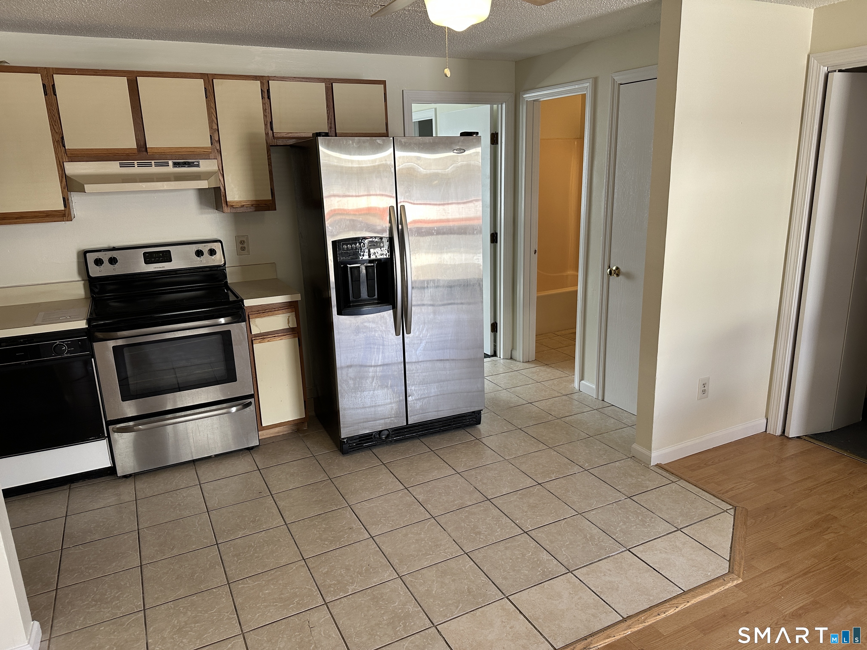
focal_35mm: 24
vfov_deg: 56.8
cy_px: 325
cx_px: 434
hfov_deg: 71.6
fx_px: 601
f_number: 1.78
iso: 125
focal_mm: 6.86
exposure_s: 1/121
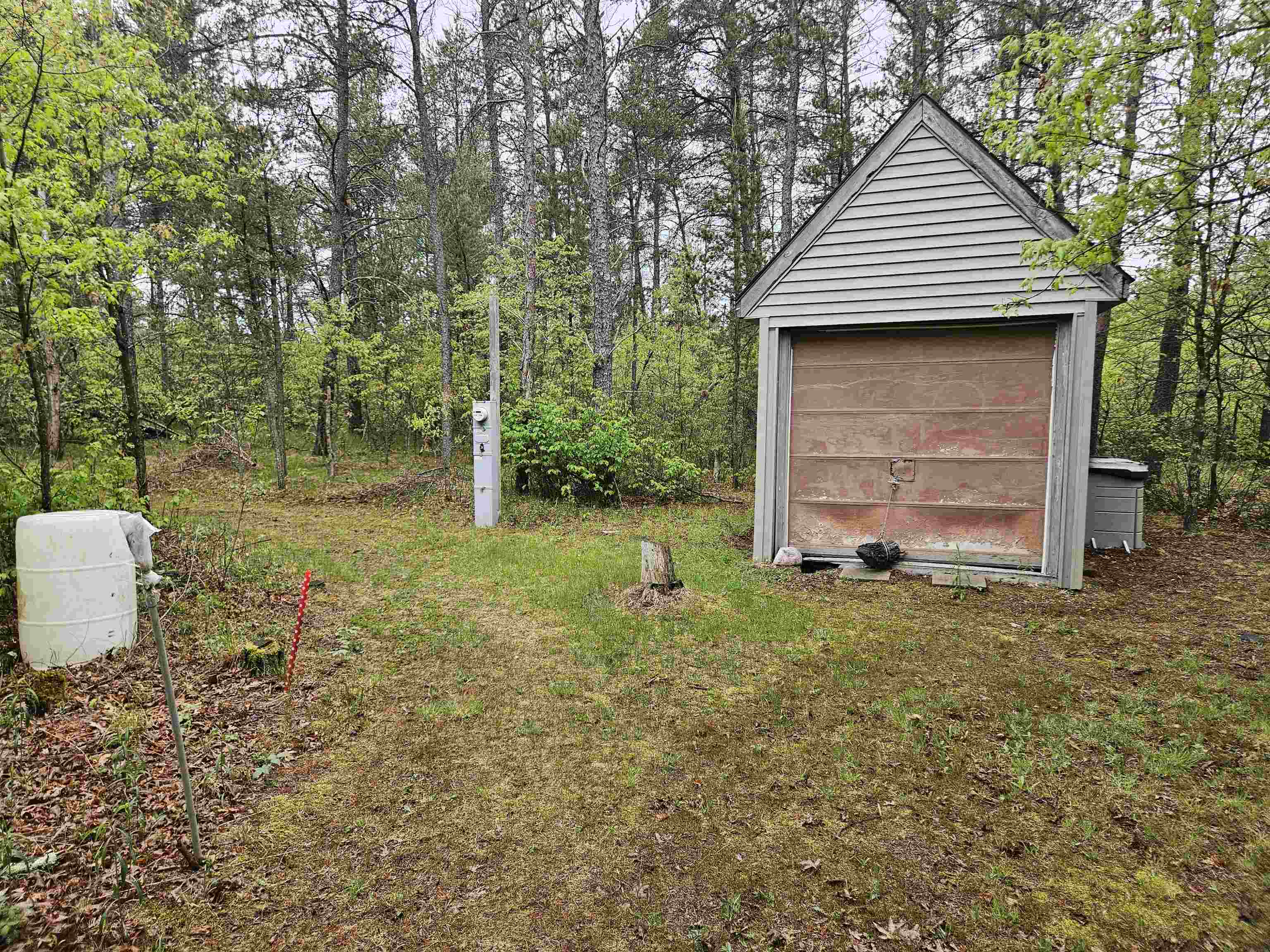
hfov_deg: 73.9
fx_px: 844
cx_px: 635
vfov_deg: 58.9
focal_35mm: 23
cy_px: 476
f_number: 1.8
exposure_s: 1/207
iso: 80
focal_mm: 5.4
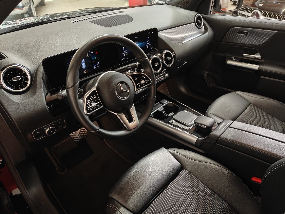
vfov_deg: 54.9
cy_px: 107
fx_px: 206
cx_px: 142
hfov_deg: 69.4
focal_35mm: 25
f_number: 1.8
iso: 1000
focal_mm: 5.59
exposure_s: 1/33
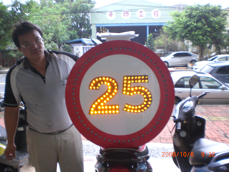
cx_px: 114
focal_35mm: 38
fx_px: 251
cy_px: 86
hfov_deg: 49.0
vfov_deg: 37.7
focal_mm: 6.3
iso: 200
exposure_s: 1/60
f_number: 3.1
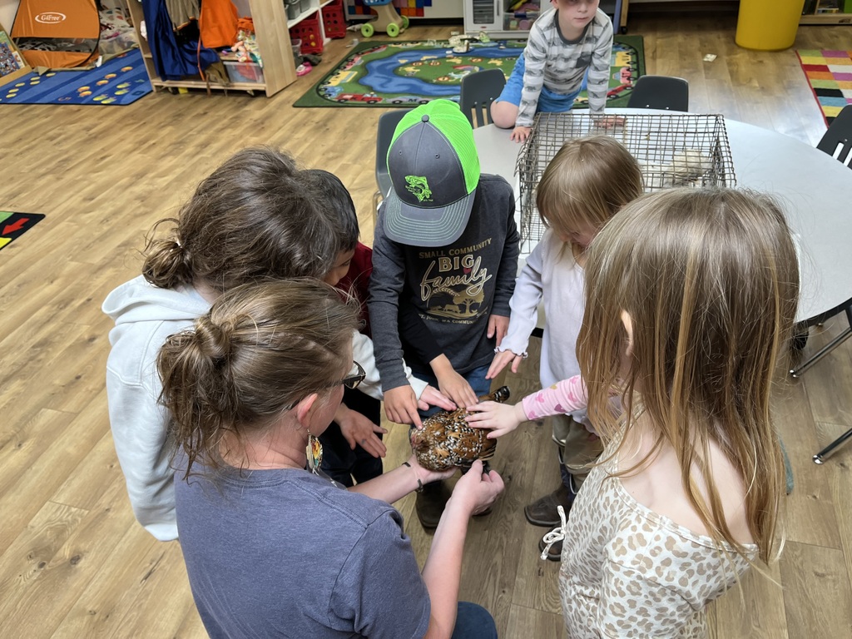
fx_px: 640
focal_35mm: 26
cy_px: 320
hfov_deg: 67.3
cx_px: 426
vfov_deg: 53.1
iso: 125
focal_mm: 5.1
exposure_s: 1/120
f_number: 1.6
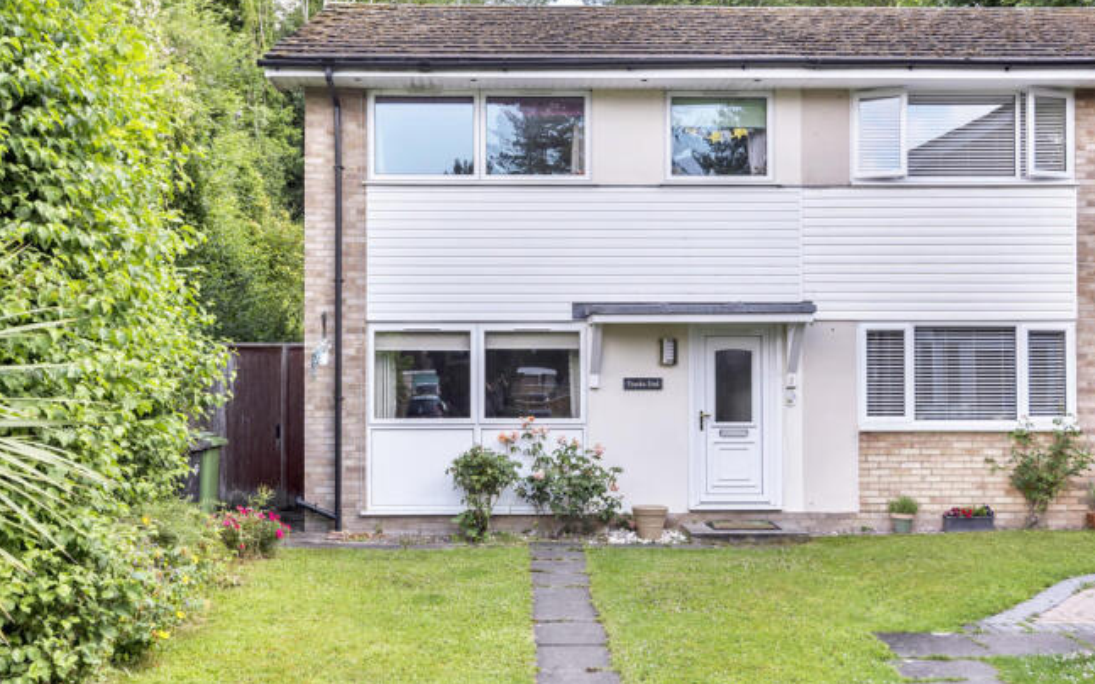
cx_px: 550
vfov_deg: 38.3
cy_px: 319
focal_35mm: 33
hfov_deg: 58.2
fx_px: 985
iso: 250
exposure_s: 1/160
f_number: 8
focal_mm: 32
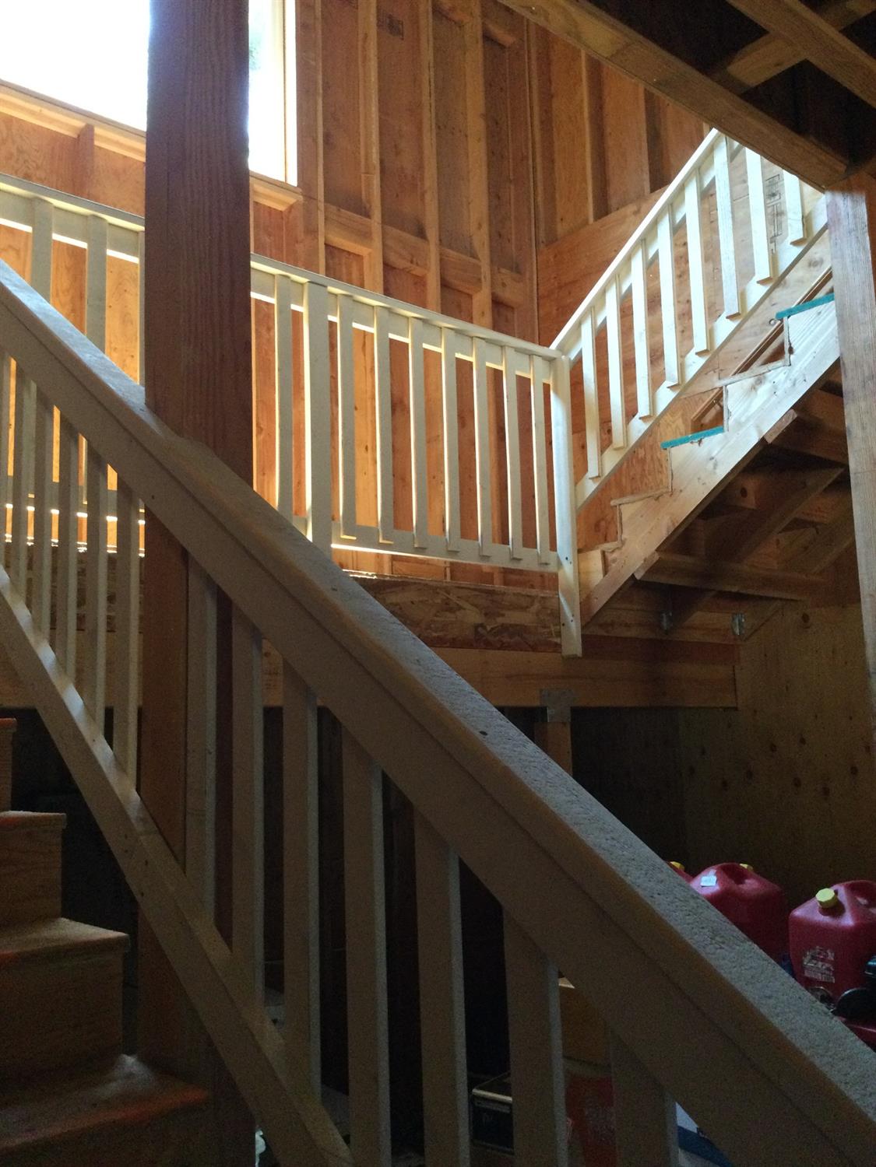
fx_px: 1046
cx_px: 438
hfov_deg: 45.4
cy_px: 584
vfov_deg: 58.4
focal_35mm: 31
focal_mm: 3.3
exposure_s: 1/30
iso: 160
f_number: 2.4
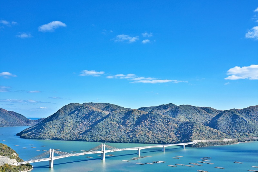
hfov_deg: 49.6
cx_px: 129
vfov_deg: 34.2
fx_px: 279
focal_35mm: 39
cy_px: 86
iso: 100
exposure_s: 1/320
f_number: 10
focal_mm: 39
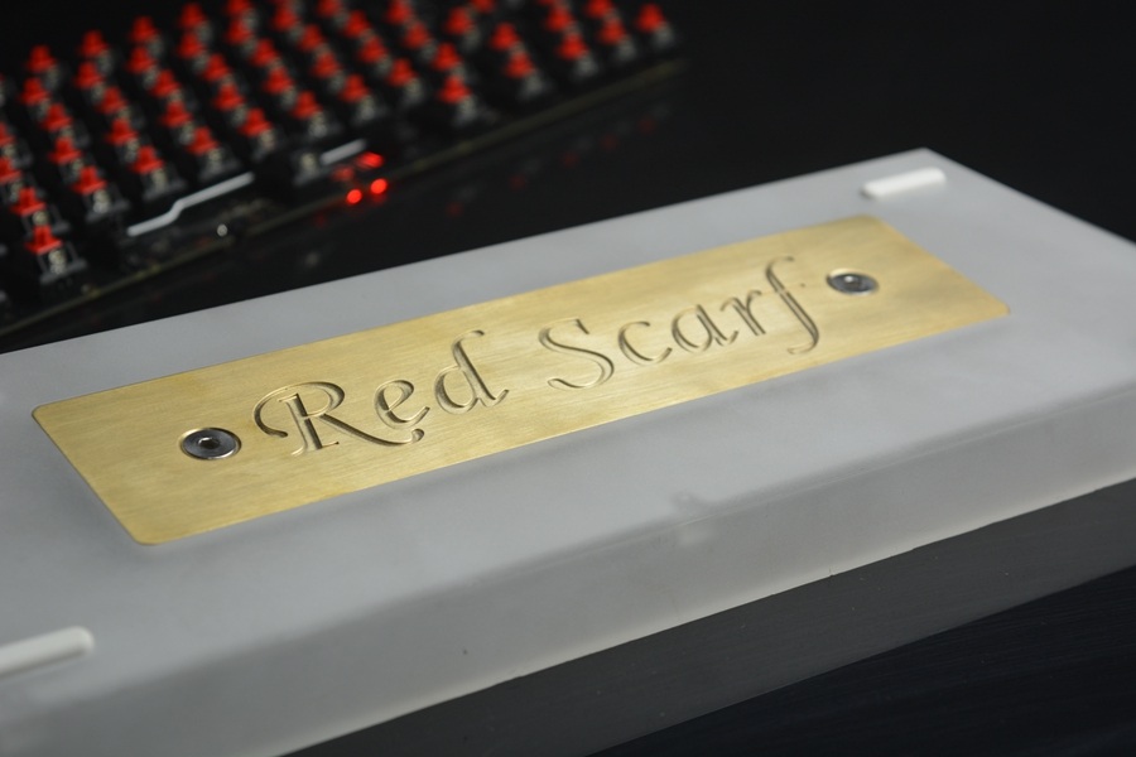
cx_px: 568
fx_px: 2603
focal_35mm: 82
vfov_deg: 16.6
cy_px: 378
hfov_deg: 24.6
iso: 200
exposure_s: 1/30
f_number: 5.6
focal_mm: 55
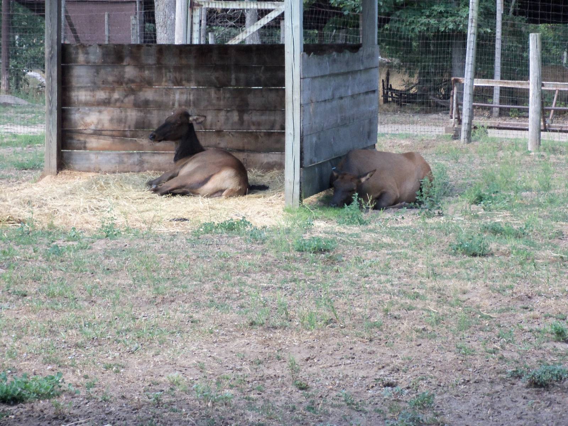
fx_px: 2297
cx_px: 284
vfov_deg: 10.6
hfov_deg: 14.1
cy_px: 213
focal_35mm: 140
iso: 160
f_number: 5.7
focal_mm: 25.3
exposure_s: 1/160
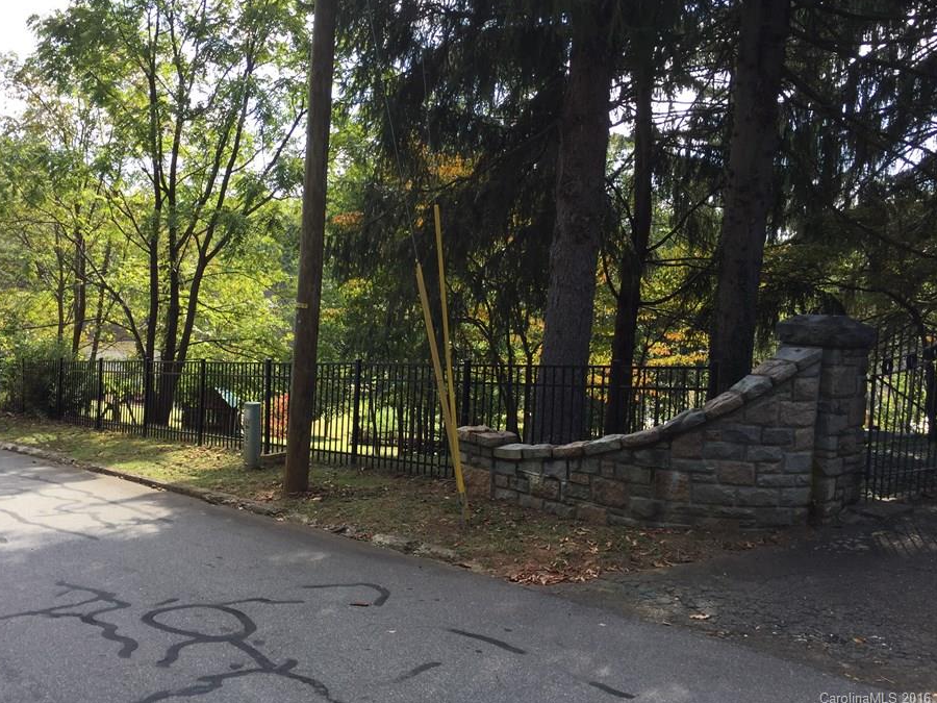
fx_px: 893
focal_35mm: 33
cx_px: 406
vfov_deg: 42.9
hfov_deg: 55.2
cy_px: 308
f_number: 2.2
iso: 32
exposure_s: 1/286
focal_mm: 4.15
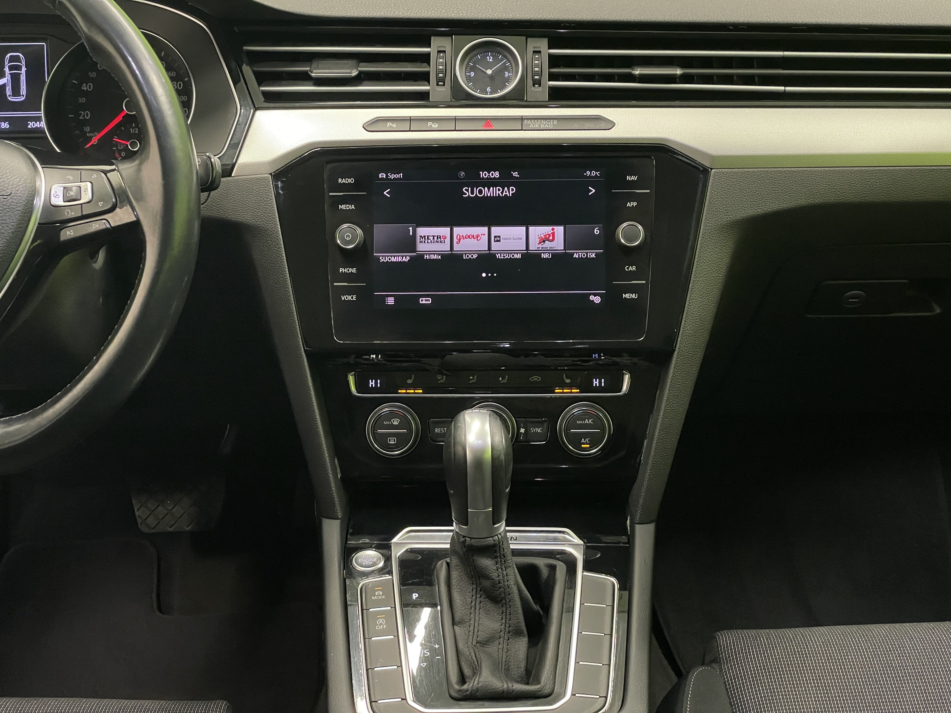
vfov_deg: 28.0
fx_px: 1429
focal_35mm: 52
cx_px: 476
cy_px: 356
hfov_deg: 36.8
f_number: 2
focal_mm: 6
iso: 640
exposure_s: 1/50
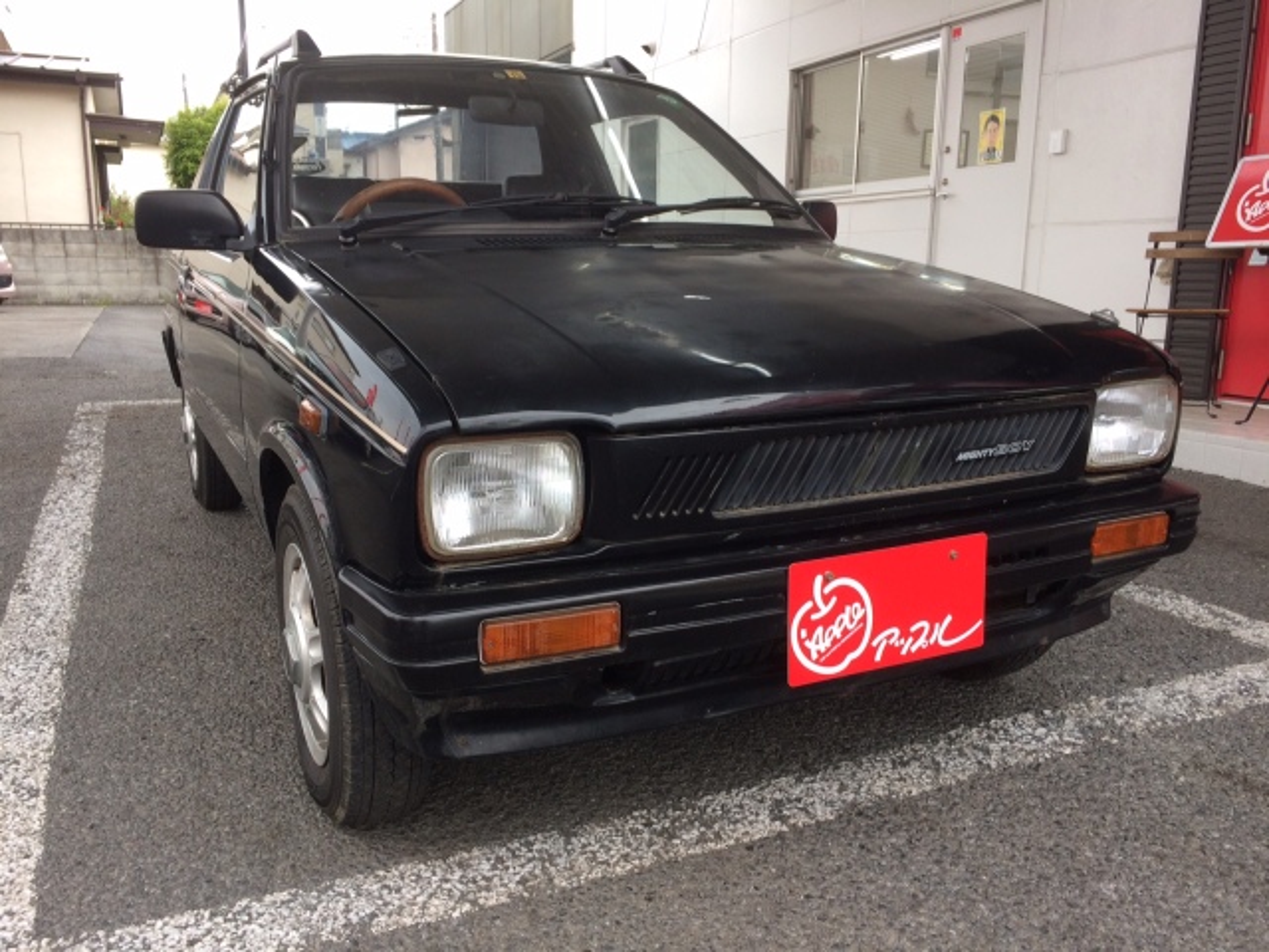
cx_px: 634
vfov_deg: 48.2
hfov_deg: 61.7
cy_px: 476
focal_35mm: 29
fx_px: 1063
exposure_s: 1/60
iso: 32
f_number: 2.2
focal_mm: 4.15
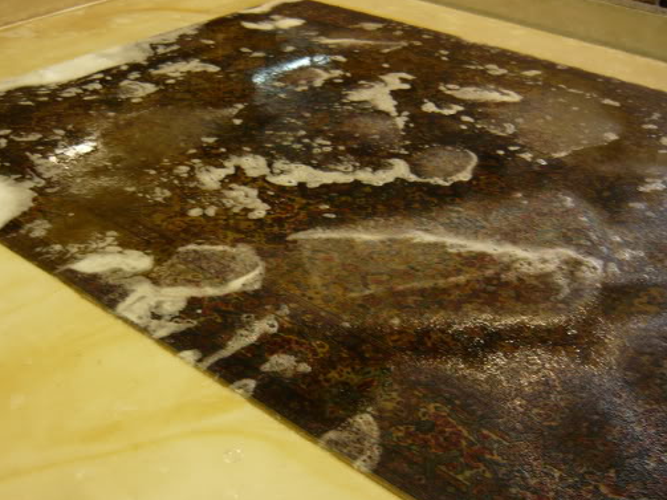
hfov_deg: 44.4
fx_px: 809
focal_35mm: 42
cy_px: 282
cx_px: 244
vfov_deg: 34.3
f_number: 2.8
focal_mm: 5.5
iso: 125
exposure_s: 1/30
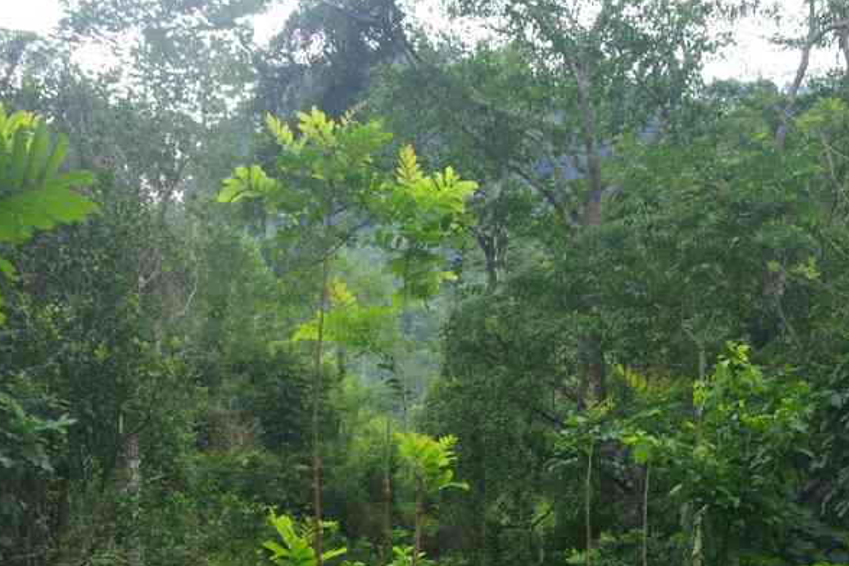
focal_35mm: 73
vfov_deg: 18.6
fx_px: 1721
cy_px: 360
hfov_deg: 27.7
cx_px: 444
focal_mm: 29.4
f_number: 6.3
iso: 1600
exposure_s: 1/60
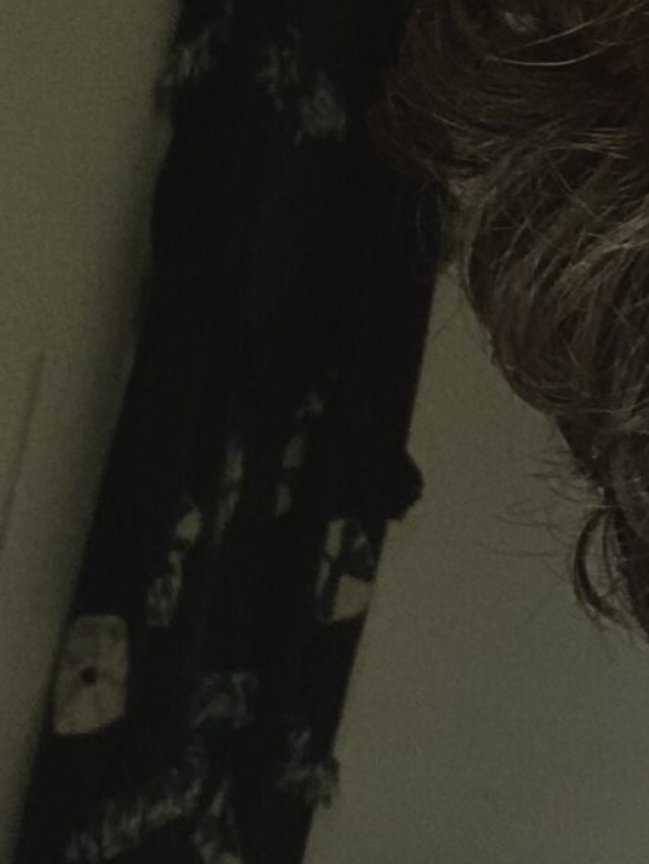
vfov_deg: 15.5
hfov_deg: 10.8
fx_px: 3174
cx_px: 1239
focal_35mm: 127
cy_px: 401
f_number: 2.2
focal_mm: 2.71
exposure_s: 1/60
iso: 100
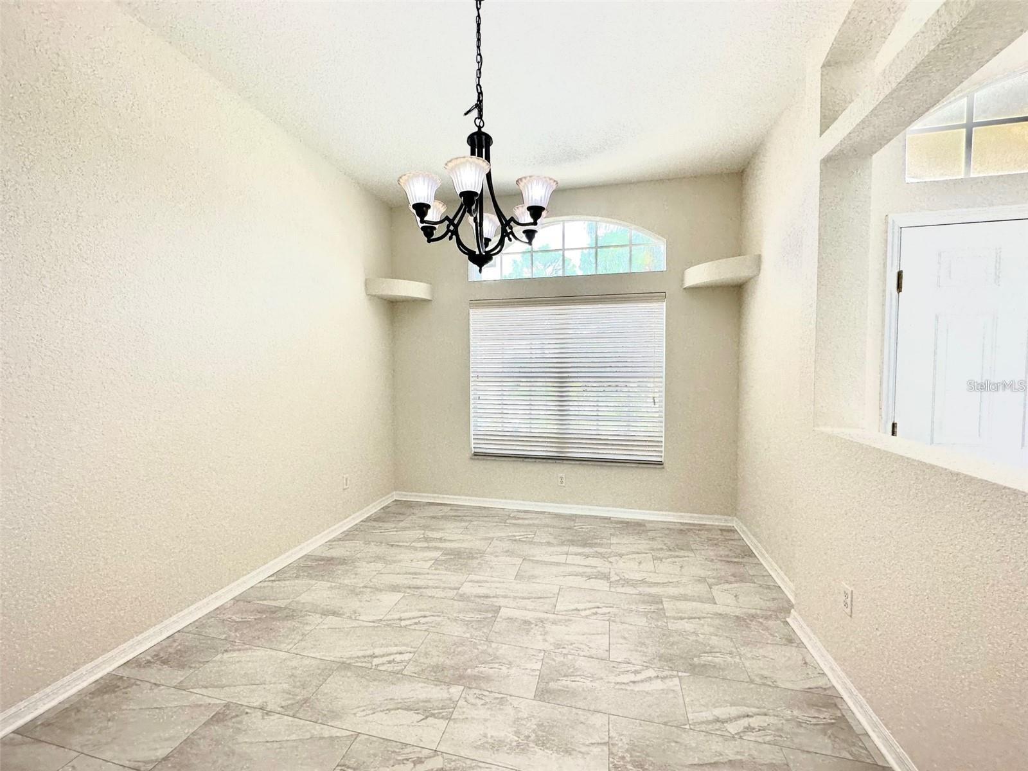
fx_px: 416
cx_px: 514
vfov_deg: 85.7
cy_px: 386
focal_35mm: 14
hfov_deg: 102.1
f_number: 2.2
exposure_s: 1/190
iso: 40
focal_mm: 2.22
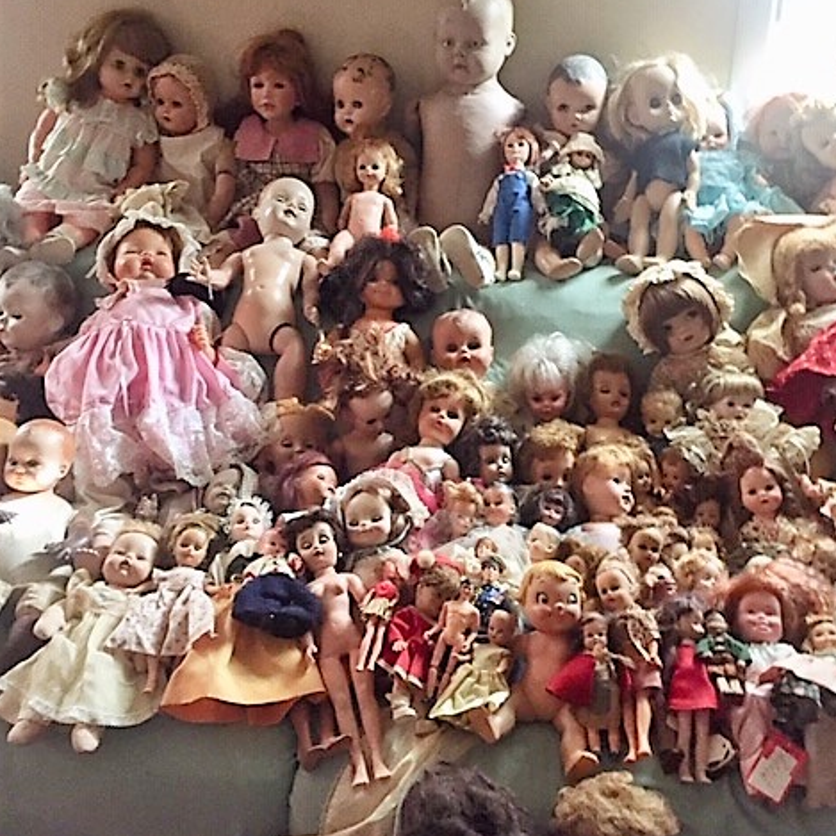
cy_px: 378
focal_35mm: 35
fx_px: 956
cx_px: 419
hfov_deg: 47.2
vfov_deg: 47.2
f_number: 2.2
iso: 320
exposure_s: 1/15
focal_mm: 4.15
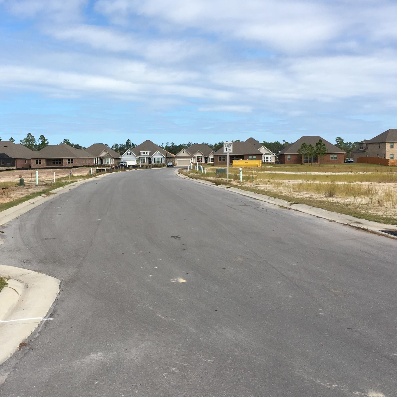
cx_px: 123
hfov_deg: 37.0
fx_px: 584
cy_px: 186
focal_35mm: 45
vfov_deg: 37.5
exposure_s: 1/1709
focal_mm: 4.15
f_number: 2.2
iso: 25
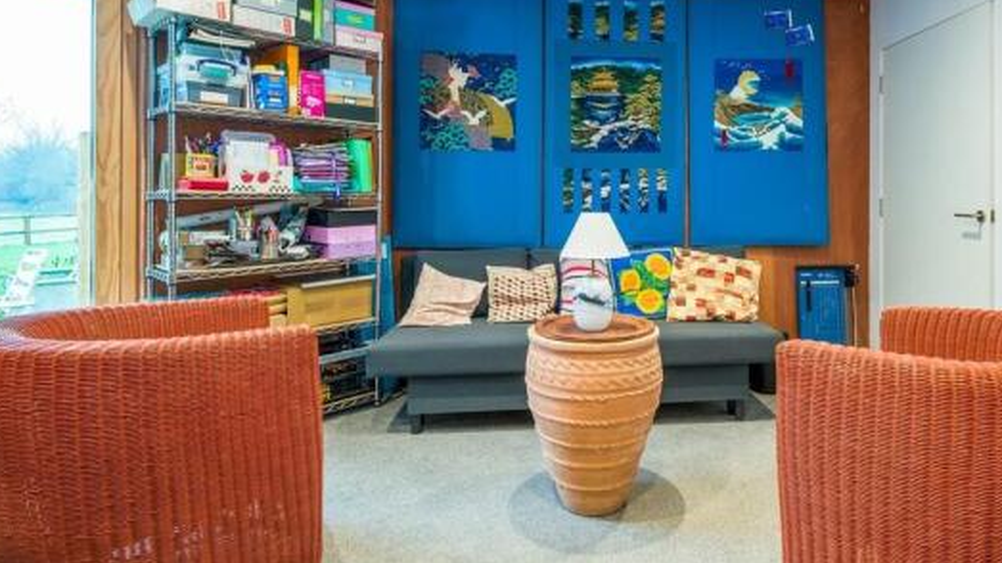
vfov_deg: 53.5
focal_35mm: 21
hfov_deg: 82.8
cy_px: 250
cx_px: 602
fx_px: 558
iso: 160
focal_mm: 10.8
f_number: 7.1
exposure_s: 1/3
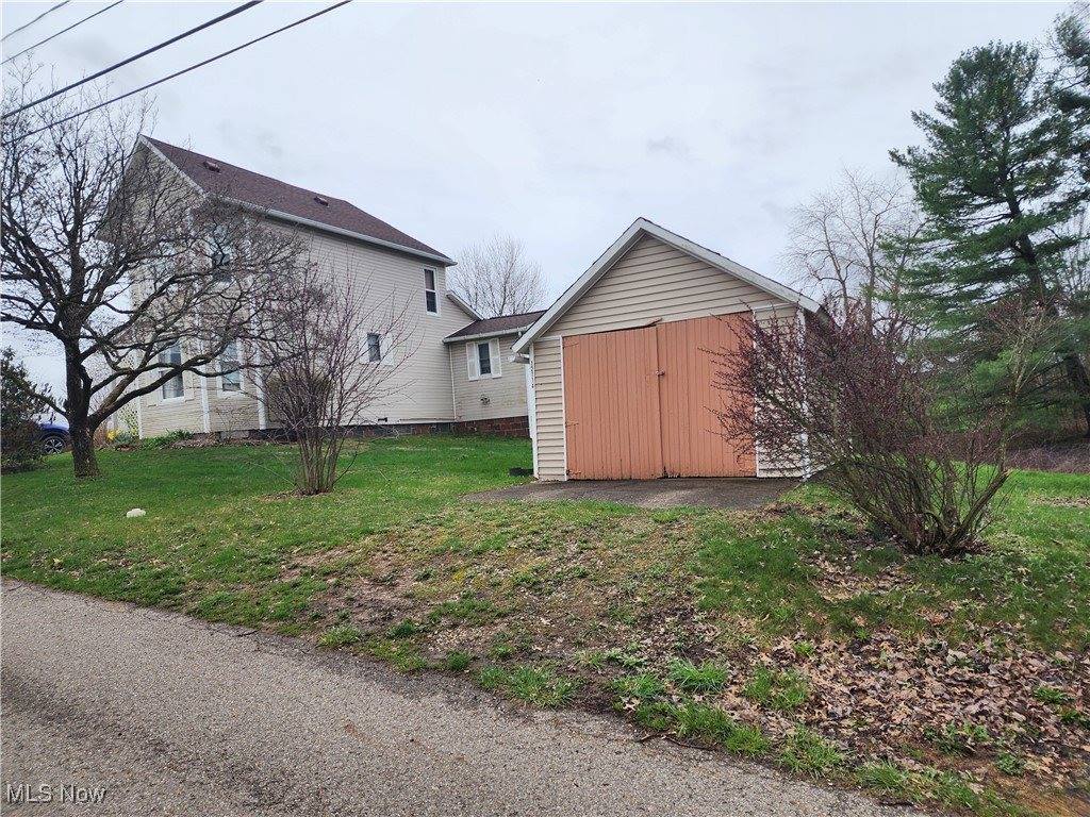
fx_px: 724
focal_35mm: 23
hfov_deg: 73.9
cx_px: 545
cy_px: 408
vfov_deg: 58.9
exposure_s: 1/1067
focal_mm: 6.4
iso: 12
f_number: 1.8
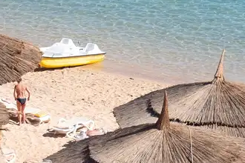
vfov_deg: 4.3
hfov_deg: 6.6
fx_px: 2096
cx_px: -62
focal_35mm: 308
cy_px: -289
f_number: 5.6
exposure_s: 1/1000
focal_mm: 35
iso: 250
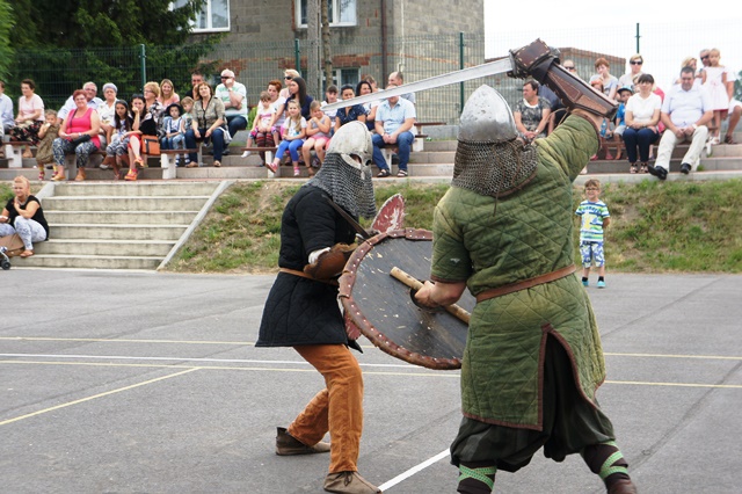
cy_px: 247
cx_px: 371
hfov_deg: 24.6
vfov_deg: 16.5
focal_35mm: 82
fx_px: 1699
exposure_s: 1/250
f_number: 6.3
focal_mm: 55
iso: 400
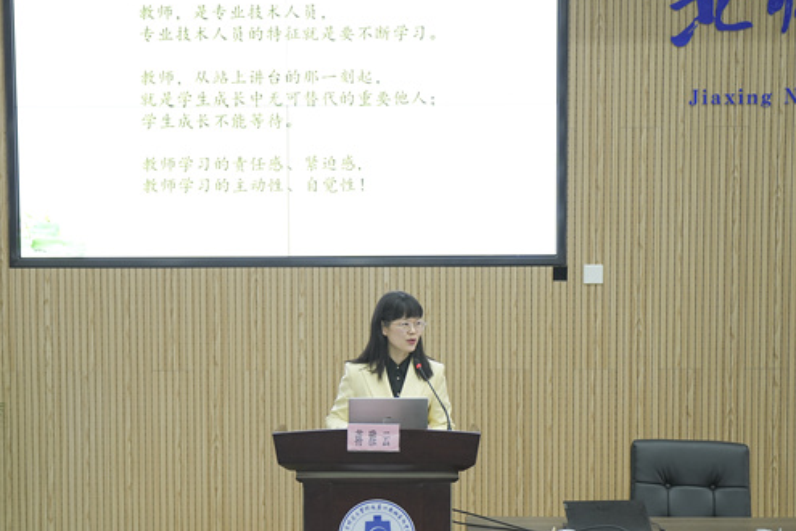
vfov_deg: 11.4
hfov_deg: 17.1
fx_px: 2653
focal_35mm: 120
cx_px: 339
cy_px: 286
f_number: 2.8
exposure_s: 1/100
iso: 800
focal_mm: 99
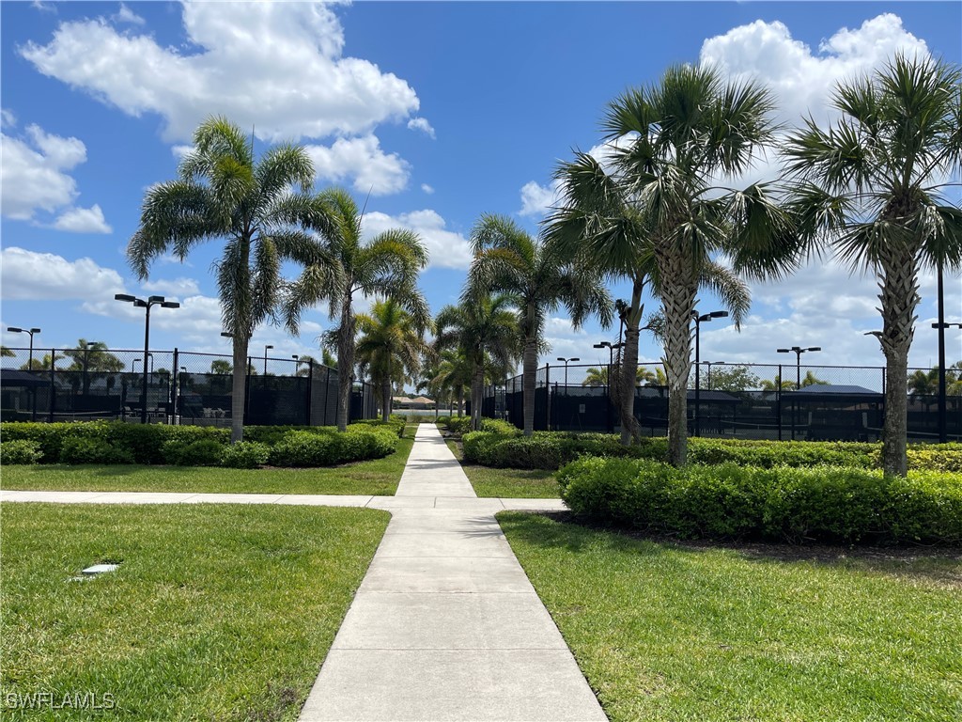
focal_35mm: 25
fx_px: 695
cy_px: 361
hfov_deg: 69.4
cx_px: 481
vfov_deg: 54.9
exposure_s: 1/5917
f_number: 1.6
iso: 32
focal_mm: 5.1
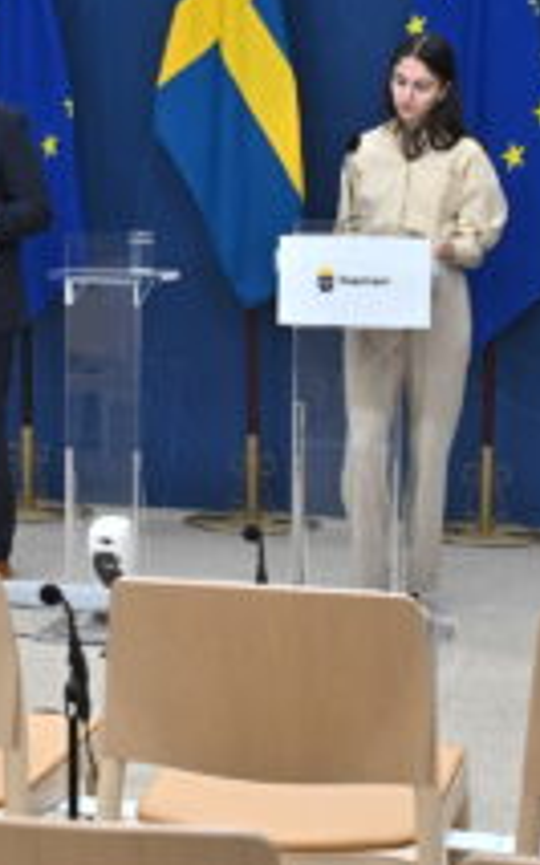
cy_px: 463
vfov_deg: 25.2
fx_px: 1932
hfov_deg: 15.9
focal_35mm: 82
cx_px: 207
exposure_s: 1/400
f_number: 4.5
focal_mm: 38
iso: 2000
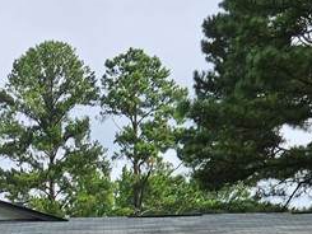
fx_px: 866
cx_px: 32
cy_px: 342
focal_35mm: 96
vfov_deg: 14.5
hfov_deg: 20.0
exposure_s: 1/2038
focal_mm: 5.4
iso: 25
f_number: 1.8
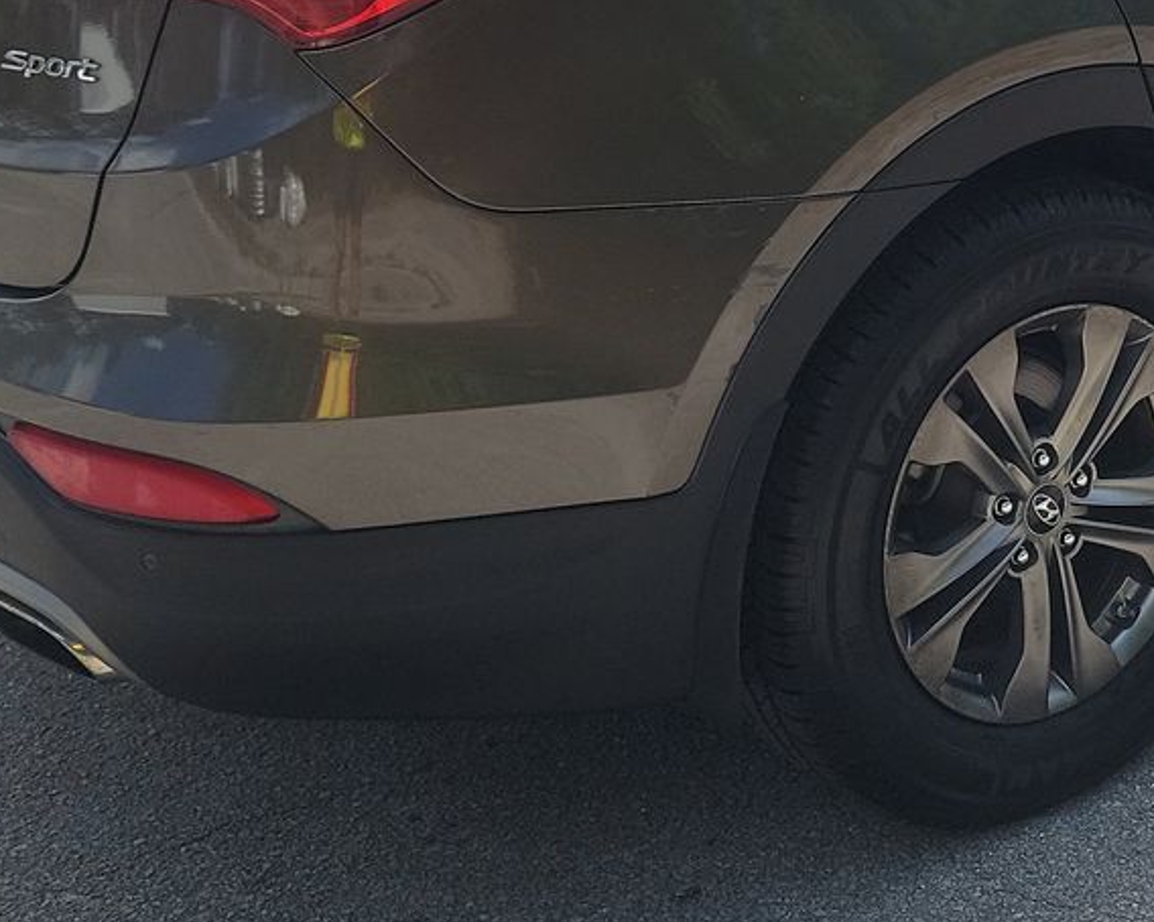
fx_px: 2253
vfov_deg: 22.5
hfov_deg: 28.2
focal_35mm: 66
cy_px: 75
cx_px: 914
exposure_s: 1/906
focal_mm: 6.7
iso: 50
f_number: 1.8
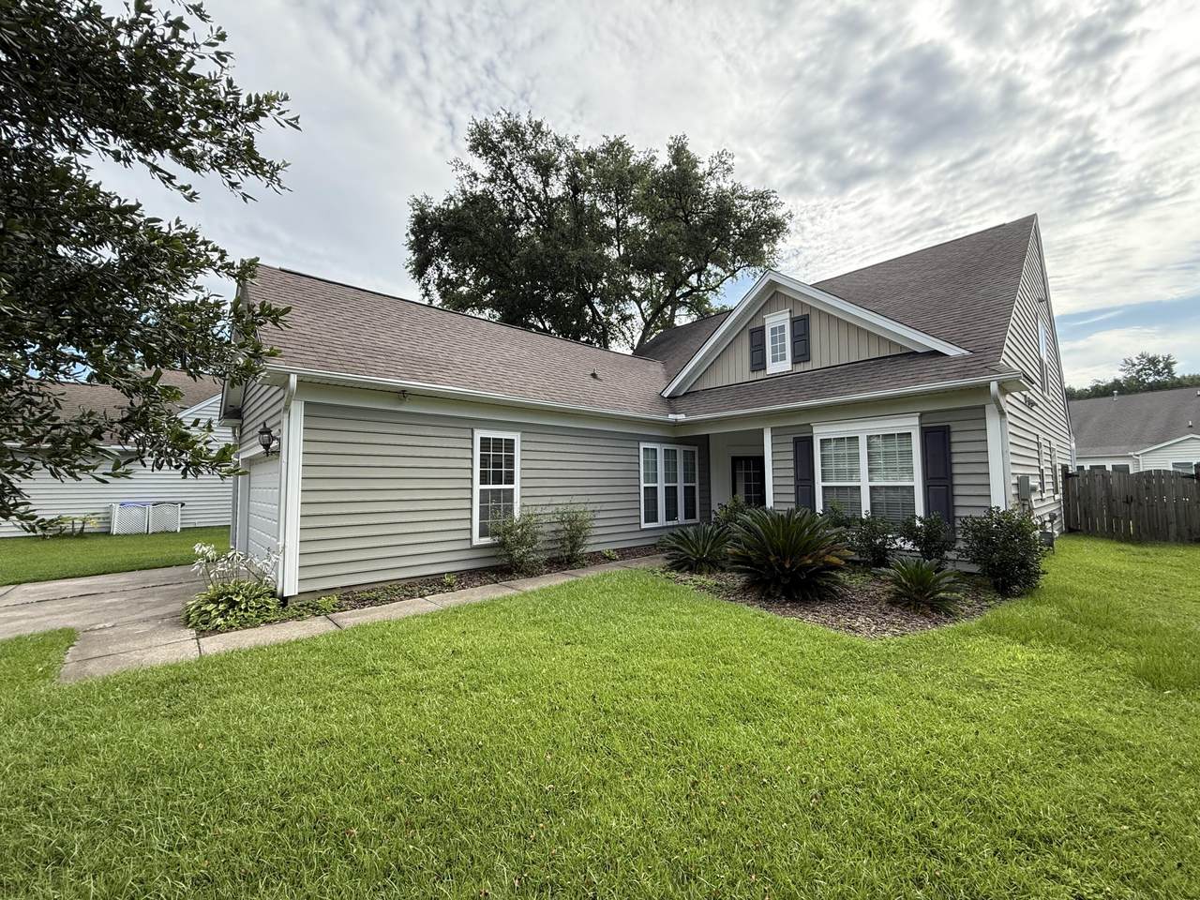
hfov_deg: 102.1
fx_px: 485
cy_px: 450
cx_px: 600
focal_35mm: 14
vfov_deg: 85.7
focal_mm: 2.22
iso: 64
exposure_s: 1/613
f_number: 2.2
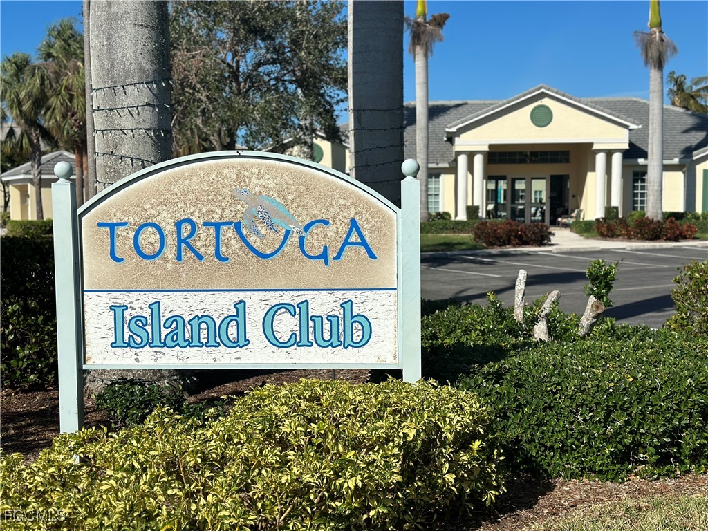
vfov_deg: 30.3
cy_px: 266
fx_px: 982
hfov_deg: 39.7
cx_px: 354
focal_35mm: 48
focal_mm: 6.86
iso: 100
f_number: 1.78
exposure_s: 1/13699
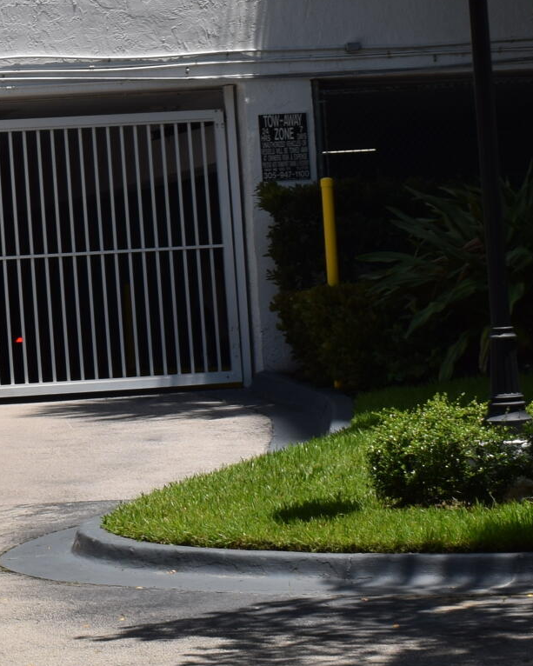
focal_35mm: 171
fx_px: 3368
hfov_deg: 8.9
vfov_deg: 11.2
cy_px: 9
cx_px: -146
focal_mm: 31
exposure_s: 1/200
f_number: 10
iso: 100
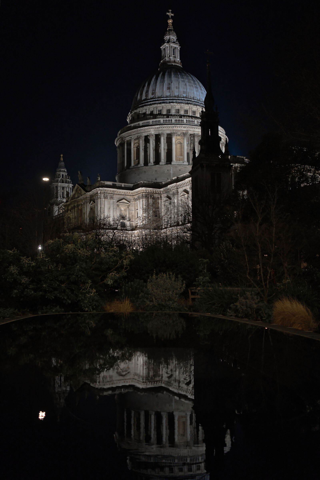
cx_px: 160
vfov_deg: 54.4
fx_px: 467
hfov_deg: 37.9
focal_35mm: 35
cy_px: 240
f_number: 11
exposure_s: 1/100
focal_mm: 35
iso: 2500
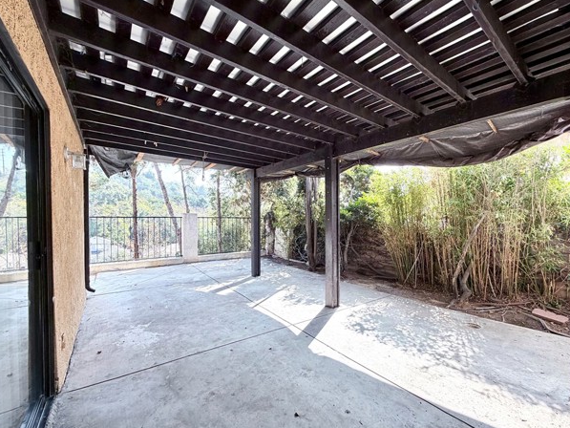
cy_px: 223
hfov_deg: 98.2
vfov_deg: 81.7
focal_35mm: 15
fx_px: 247
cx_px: 286
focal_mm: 2.22
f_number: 2.2
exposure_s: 1/226
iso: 50
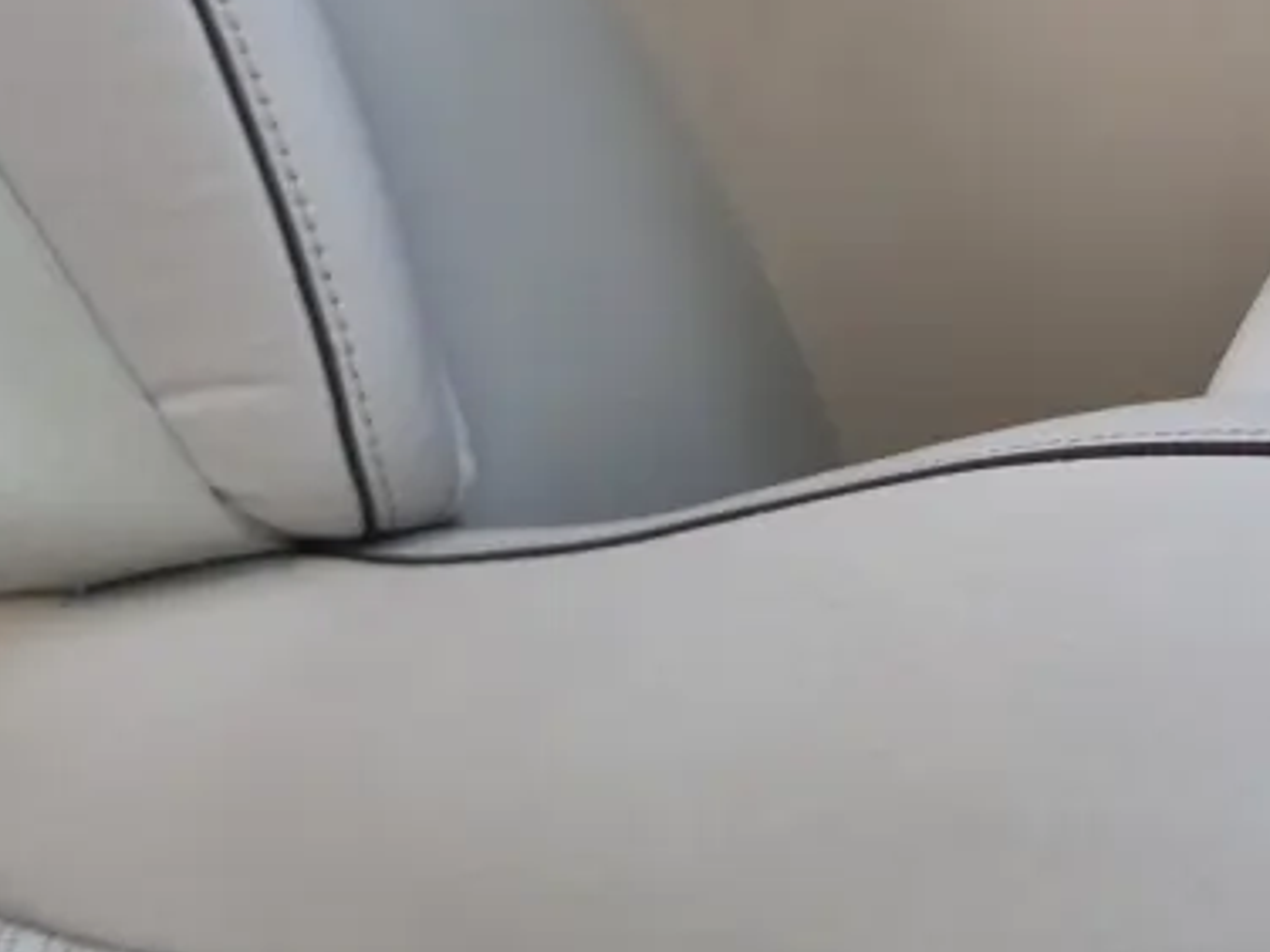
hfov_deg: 21.3
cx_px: 1331
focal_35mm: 88
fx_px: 3229
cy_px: -243
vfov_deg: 16.0
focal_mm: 5.4
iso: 250
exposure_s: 1/100
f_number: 1.8
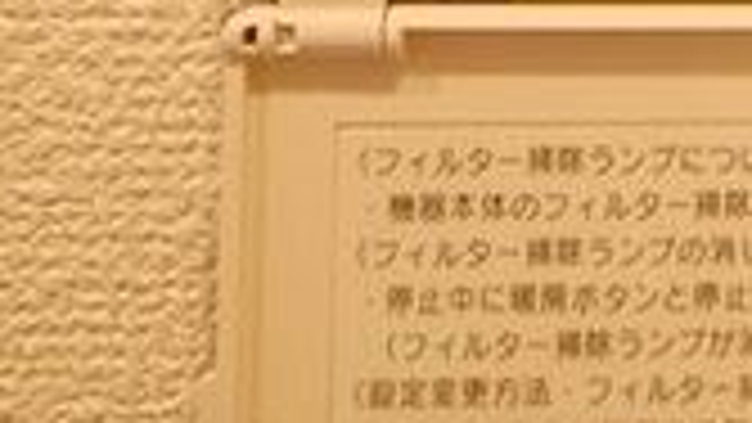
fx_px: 1436
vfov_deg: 14.5
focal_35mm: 72
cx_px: 720
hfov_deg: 27.9
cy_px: -371
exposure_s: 1/80
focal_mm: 12
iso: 800
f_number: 5
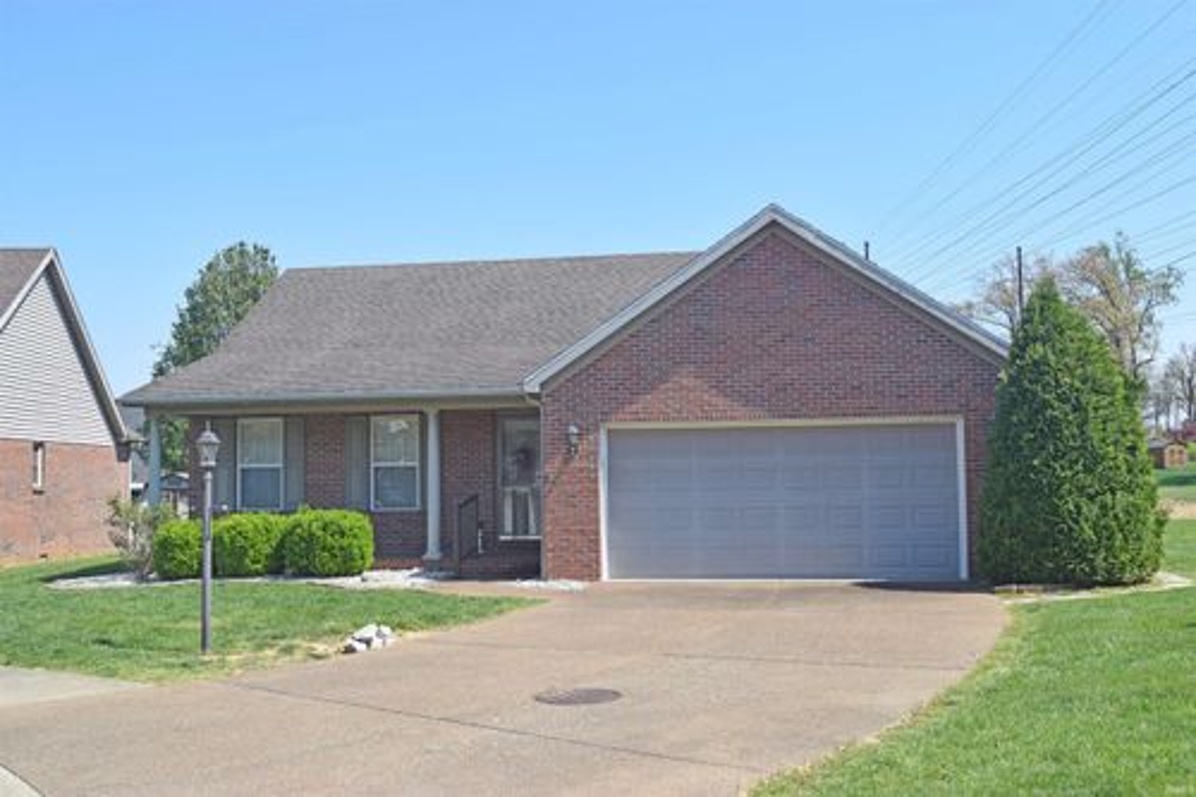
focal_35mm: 36
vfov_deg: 36.8
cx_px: 598
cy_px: 398
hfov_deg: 53.1
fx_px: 1196
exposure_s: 1/320
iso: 200
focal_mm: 24
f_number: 9
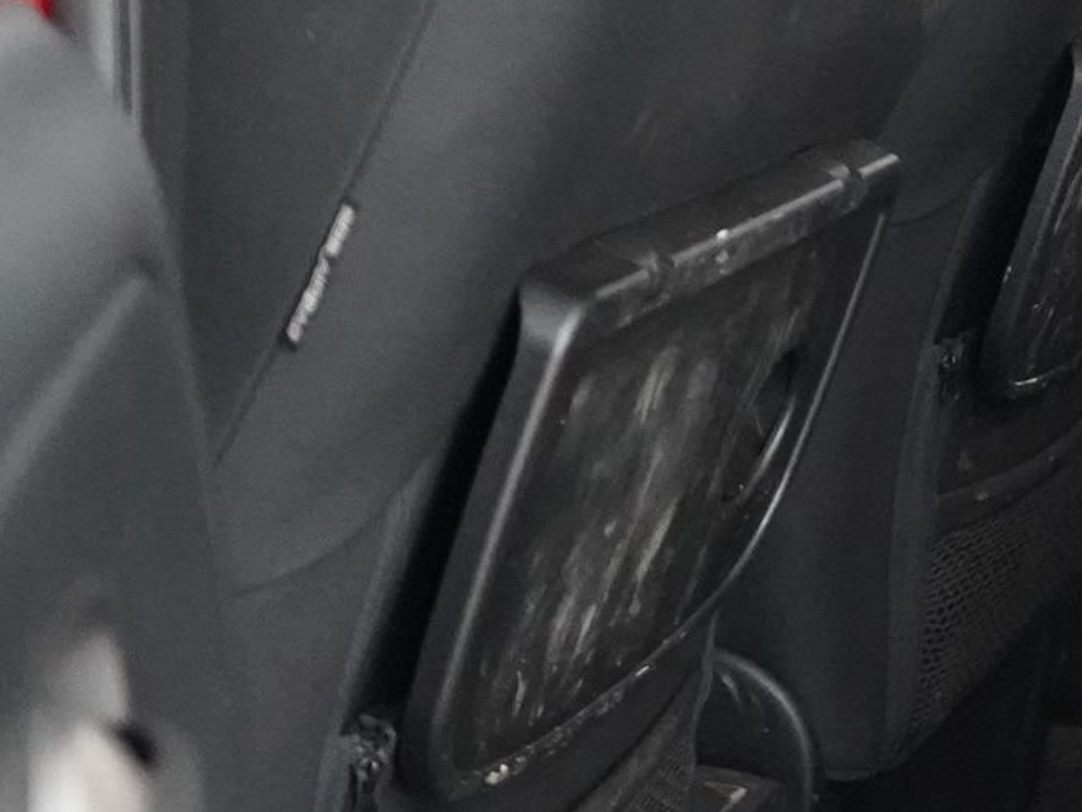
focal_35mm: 101
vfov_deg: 14.6
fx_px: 3158
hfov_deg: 17.5
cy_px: 522
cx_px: 1621
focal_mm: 28
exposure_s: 1/50
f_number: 3.5
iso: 12800
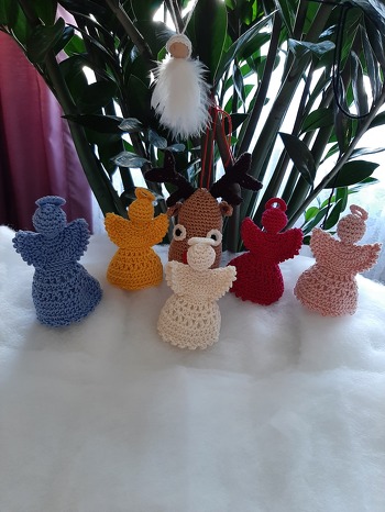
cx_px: 192
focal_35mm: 26
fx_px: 385
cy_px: 256
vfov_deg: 67.3
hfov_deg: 53.1
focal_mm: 3.93
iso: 200
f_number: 1.7
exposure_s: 1/33
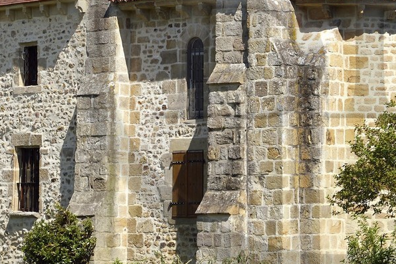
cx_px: 339
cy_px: 10
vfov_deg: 7.3
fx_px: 2067
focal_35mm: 188
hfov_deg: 10.9
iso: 200
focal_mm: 70
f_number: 11
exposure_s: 1/320
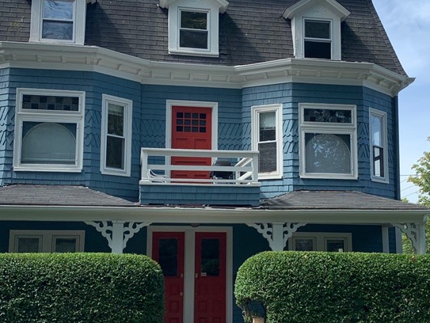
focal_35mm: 49
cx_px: 245
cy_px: 177
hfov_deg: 38.8
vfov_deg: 29.7
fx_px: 609
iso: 25
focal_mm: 4.25
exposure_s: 1/1427
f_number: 1.8
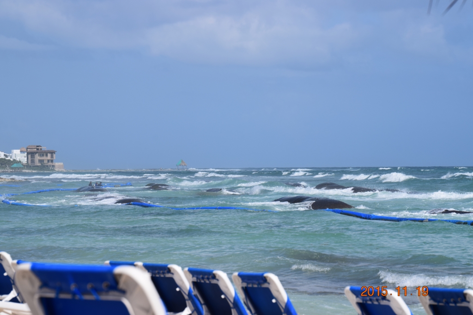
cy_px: 158
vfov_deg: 8.2
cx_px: 236
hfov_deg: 12.2
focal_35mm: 168
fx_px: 2206
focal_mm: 112
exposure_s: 1/500
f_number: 11
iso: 200
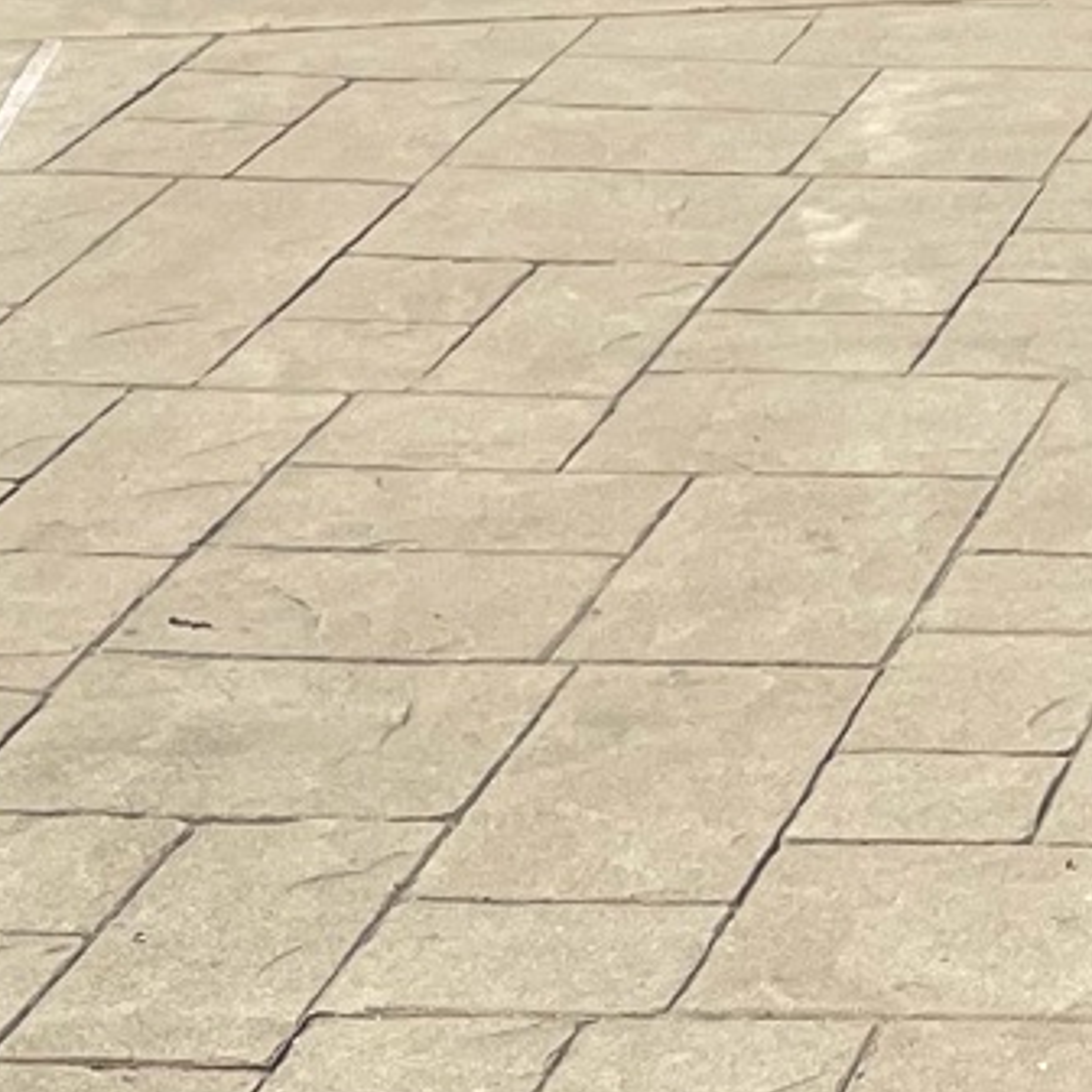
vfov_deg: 11.1
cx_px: 1979
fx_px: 4997
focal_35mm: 140
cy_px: -1212
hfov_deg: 11.5
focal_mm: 5.1
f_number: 1.6
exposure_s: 1/4202
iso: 32
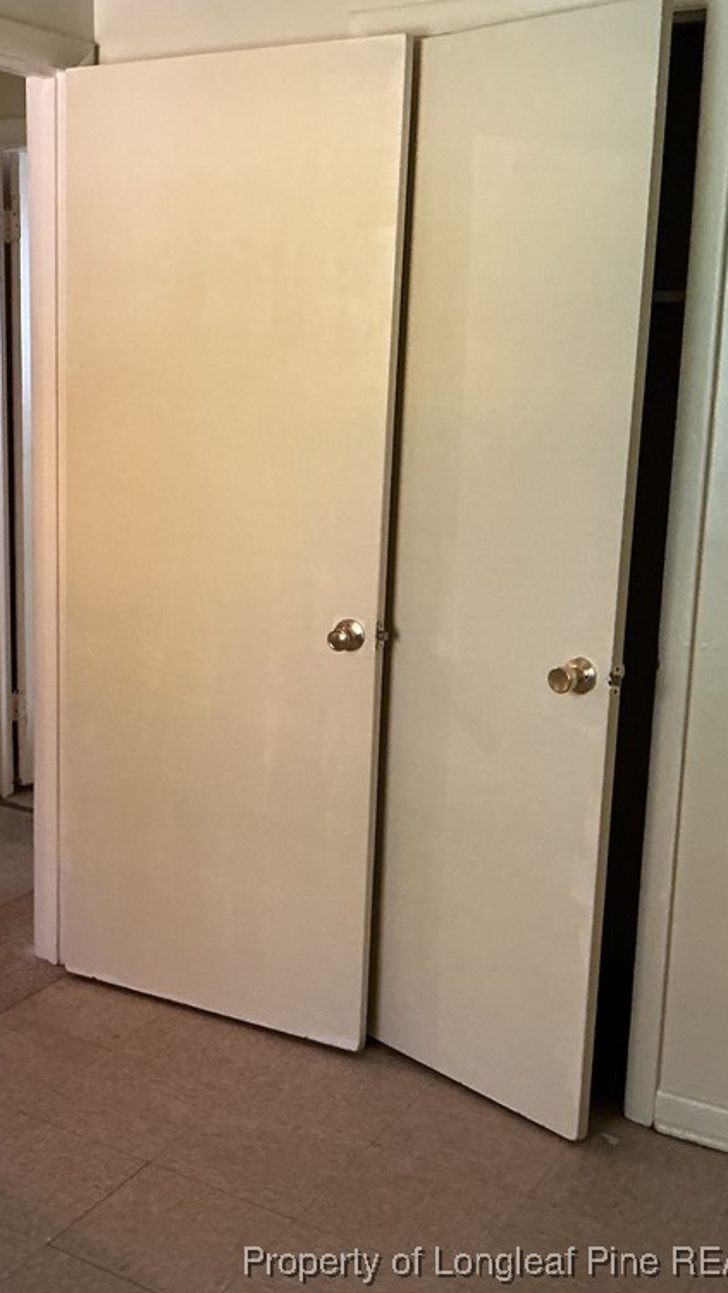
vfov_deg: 47.4
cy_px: 640
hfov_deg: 27.0
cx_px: 117
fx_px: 1476
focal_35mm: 43
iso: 200
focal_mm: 3
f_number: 1.8
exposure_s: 1/40
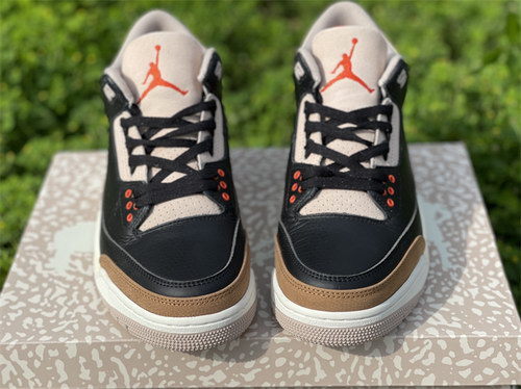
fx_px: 962
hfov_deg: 30.3
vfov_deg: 22.9
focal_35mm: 64
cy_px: 194
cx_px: 260
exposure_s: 1/1325
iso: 32
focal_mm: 7.5
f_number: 2.2
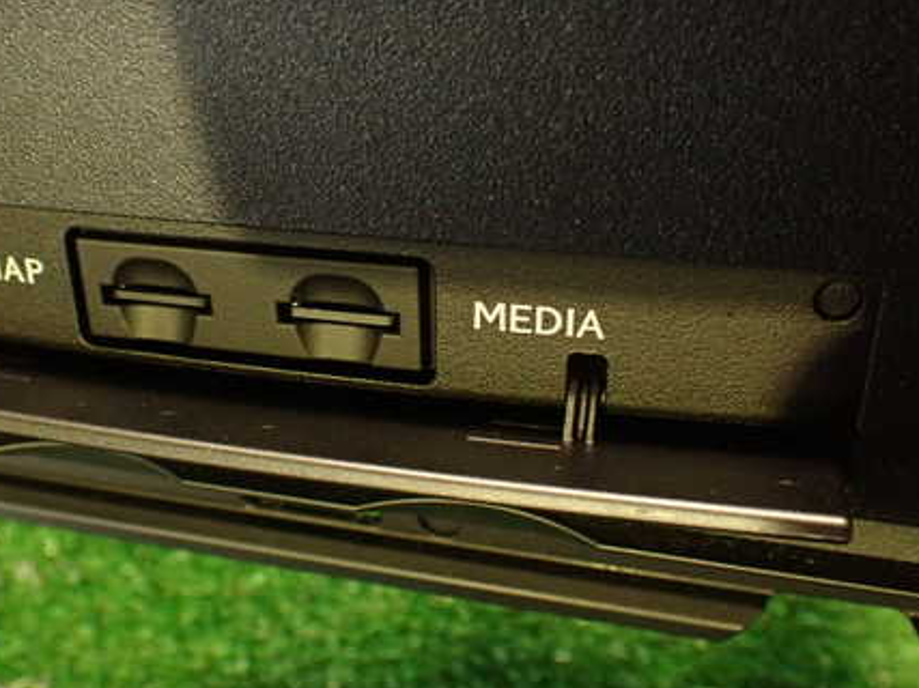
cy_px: 305
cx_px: 306
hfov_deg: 41.5
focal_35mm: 45
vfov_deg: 32.1
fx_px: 1194
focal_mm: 5.79
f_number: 2.4
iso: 800
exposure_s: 1/25
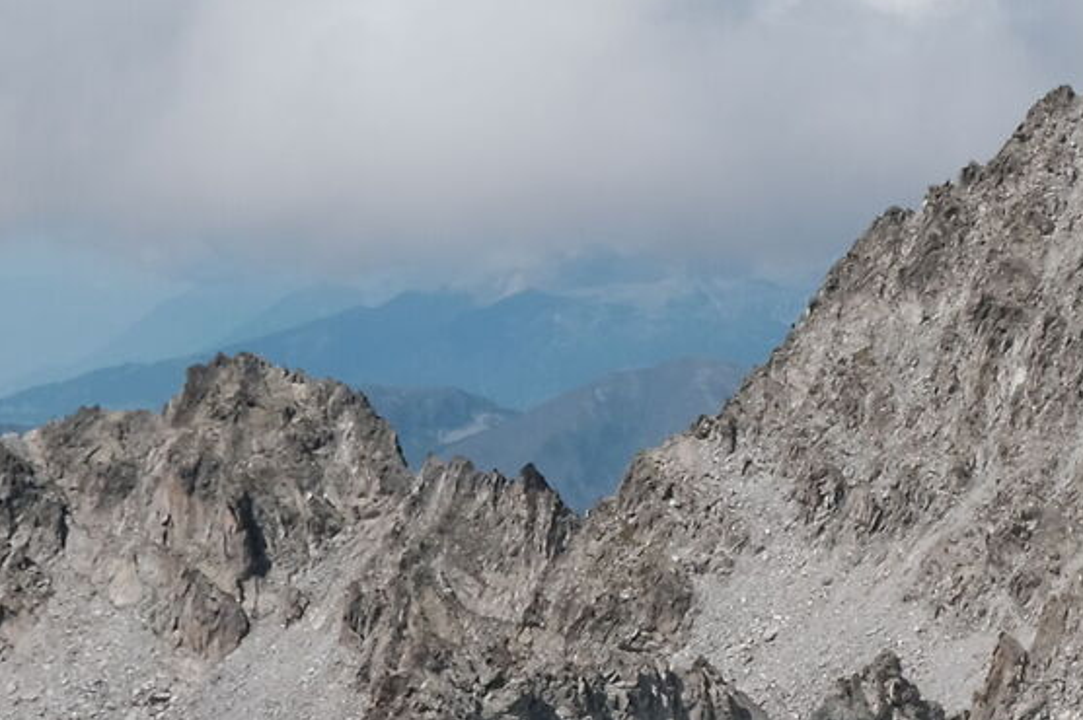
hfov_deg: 9.4
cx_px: 1449
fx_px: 6494
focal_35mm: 216
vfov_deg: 6.3
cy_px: 601
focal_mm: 33.3
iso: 160
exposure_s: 1/500
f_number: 8
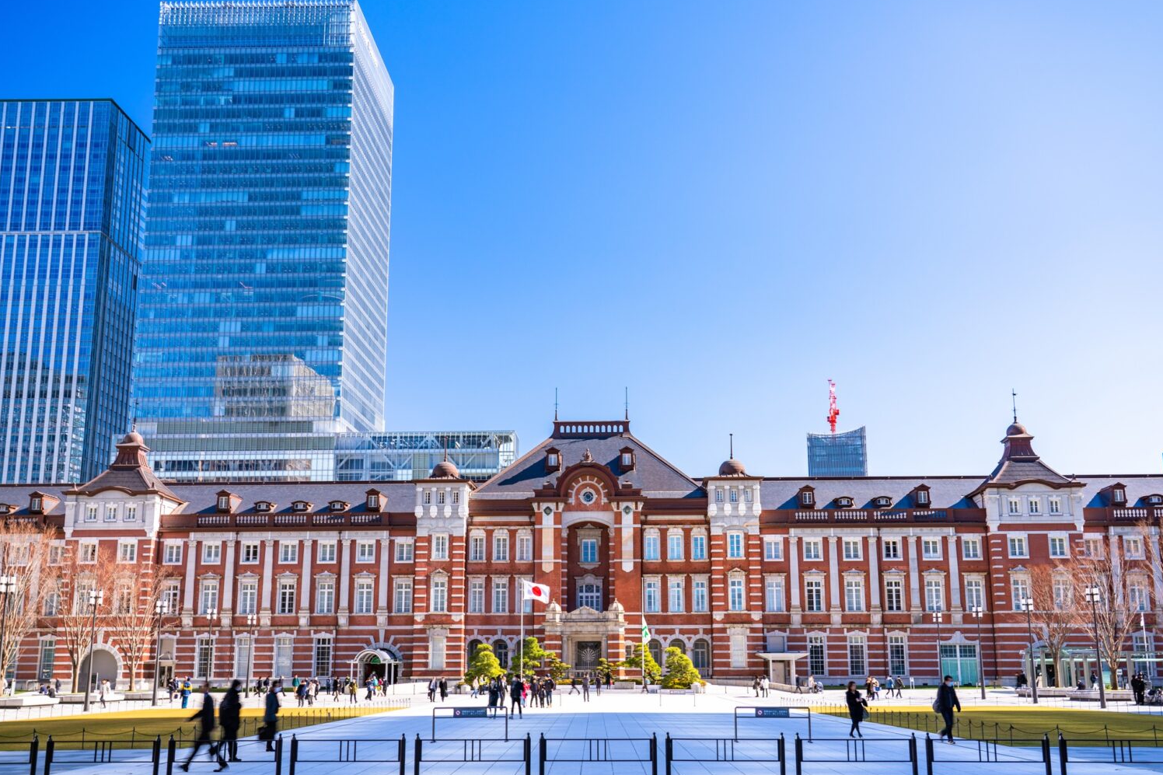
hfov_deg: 50.7
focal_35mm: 38
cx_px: 592
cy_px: 387
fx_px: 1227
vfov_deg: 35.0
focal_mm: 37
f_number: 5.6
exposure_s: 1/13
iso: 100
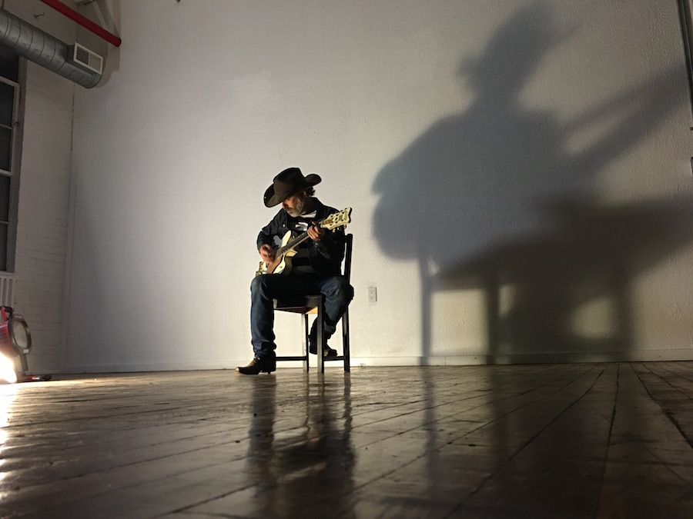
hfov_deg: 61.7
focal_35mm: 29
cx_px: 346
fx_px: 581
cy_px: 260
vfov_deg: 48.2
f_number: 2.2
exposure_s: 1/4
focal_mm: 4.15
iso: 50
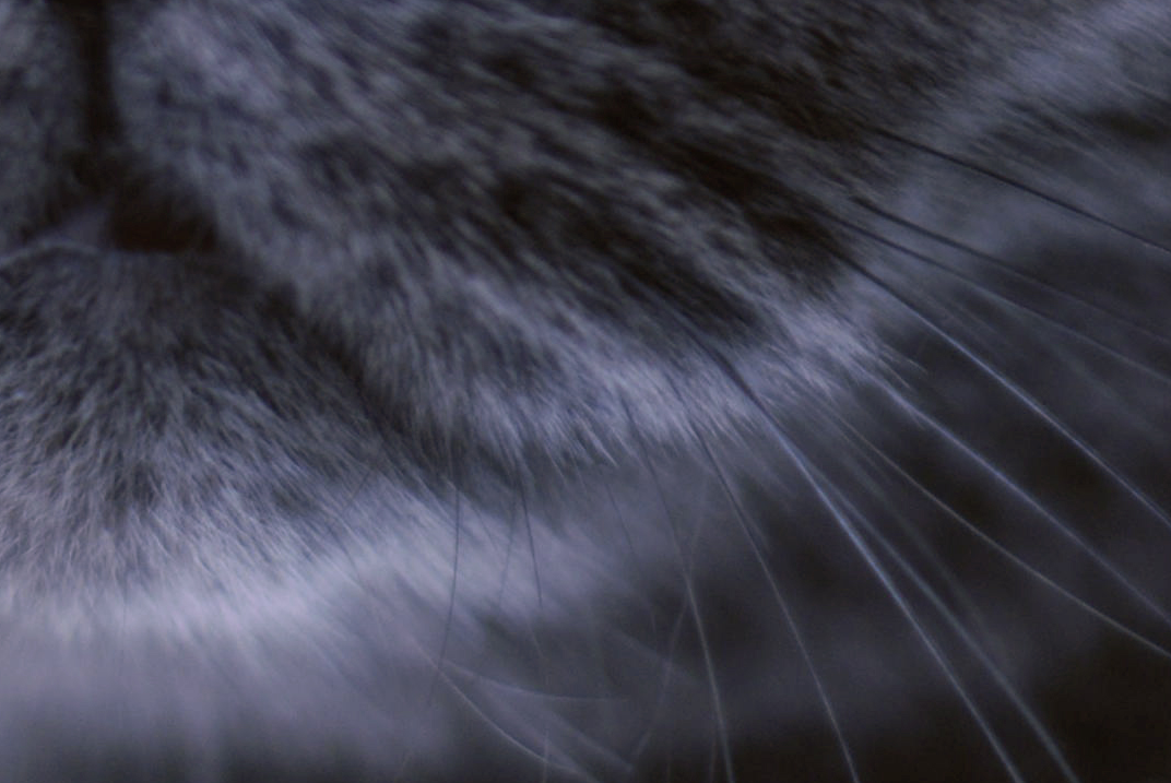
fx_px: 8823
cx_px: 115
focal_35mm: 271
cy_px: -556
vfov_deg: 5.0
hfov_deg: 7.6
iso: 200
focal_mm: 50
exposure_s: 1/30
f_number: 1.8
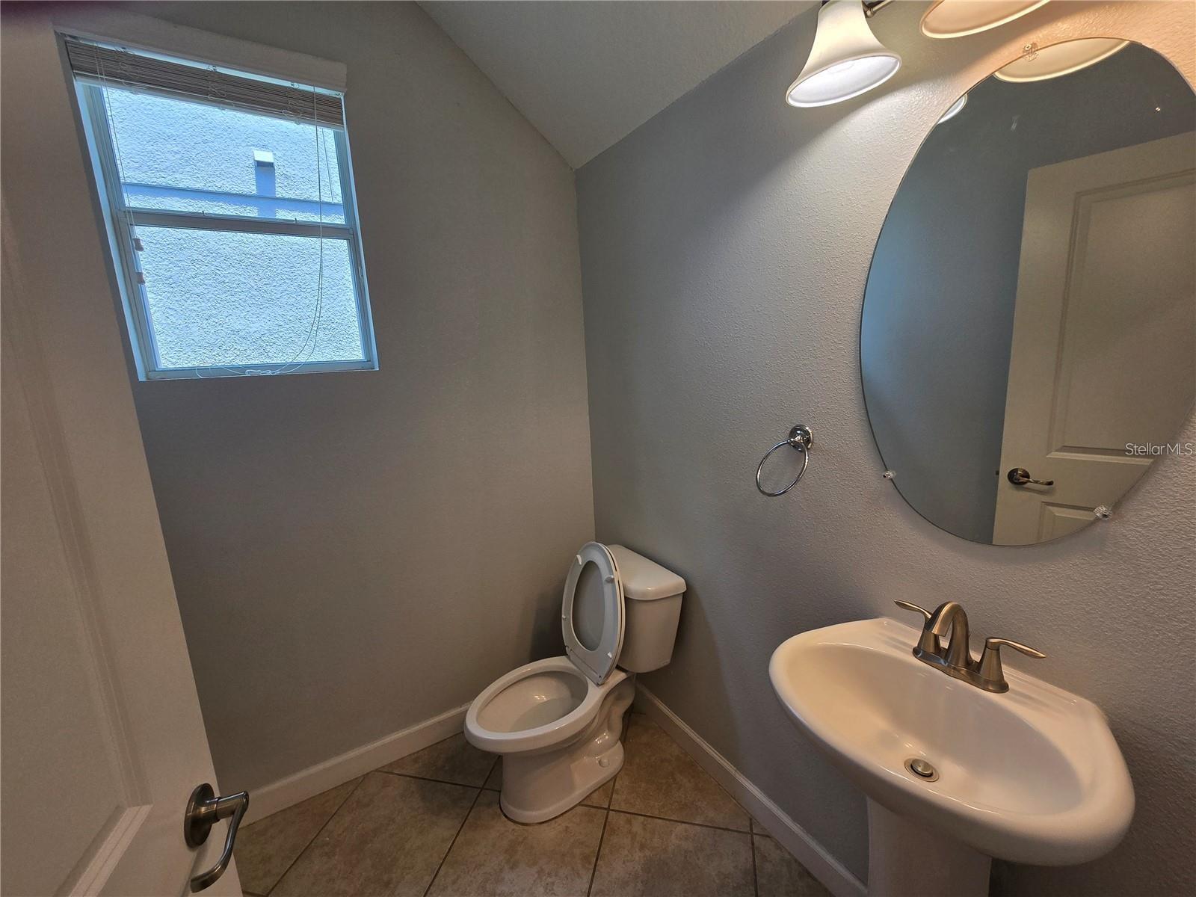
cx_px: 598
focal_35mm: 13
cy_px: 448
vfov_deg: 89.9
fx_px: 449
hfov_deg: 106.2
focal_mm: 2.2
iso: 50
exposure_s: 1/120
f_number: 2.2
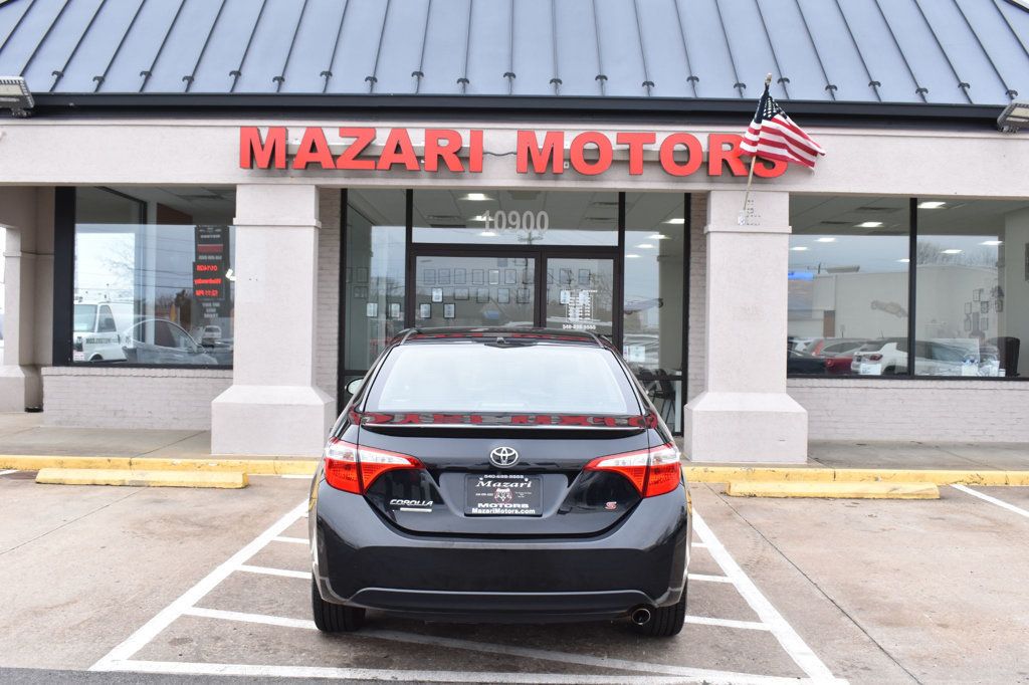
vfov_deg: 36.8
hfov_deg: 53.1
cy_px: 342
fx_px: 1029
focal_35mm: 36
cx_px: 514
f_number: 8
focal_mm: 24
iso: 400
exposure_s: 1/160
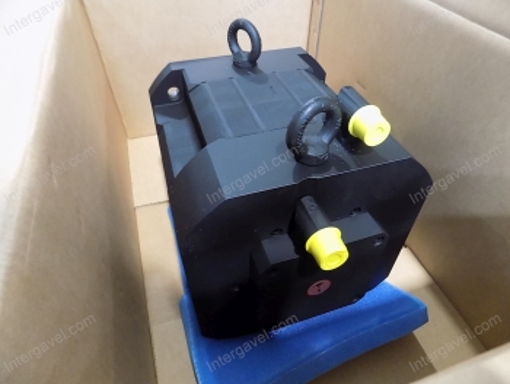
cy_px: 192
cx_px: 255
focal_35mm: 23
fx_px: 339
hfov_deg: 73.9
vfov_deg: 58.9
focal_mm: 4
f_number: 3.1
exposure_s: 1/10
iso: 400
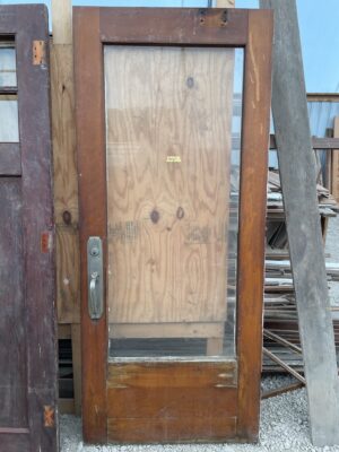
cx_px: 170
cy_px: 226
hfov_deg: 53.1
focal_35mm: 26
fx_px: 339
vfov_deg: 67.3
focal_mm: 4.2
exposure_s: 1/121
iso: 64
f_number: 1.6
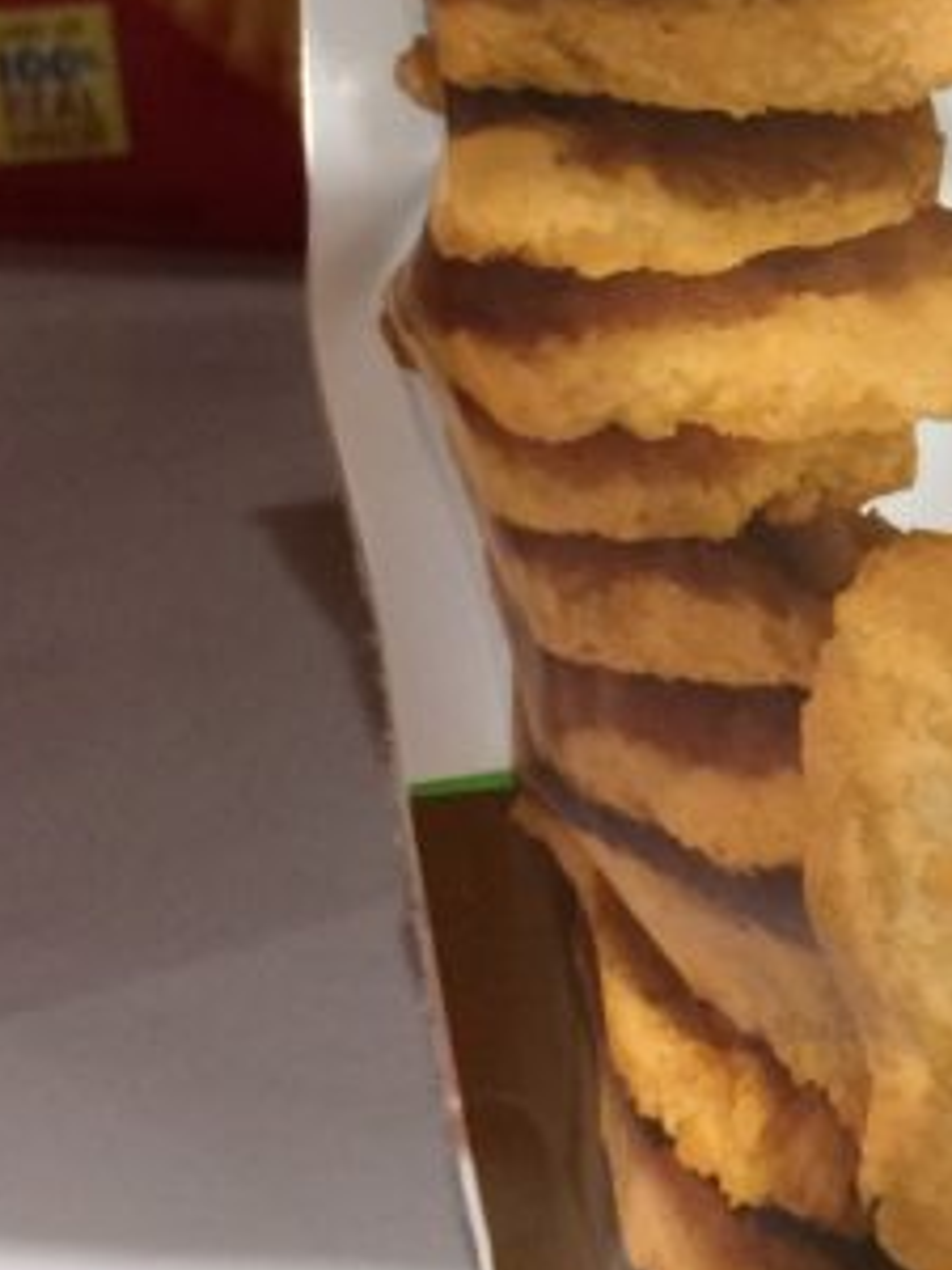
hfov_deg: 14.1
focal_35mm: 99
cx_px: 1375
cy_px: -174
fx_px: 3630
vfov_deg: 18.9
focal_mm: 4.15
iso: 80
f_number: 2.2
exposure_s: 1/33
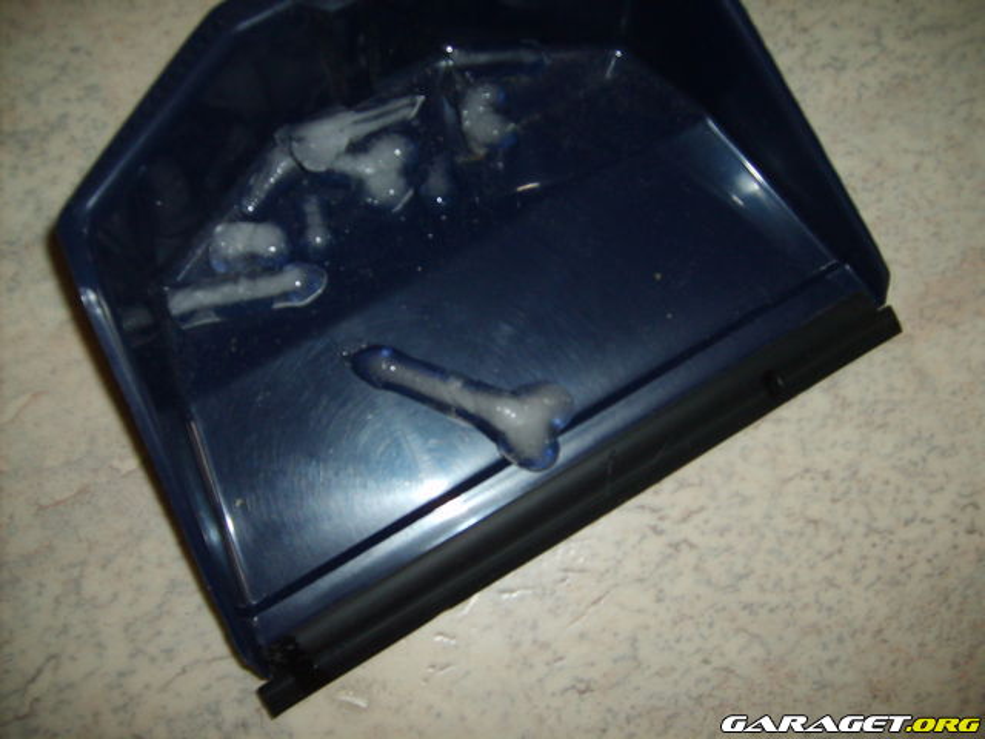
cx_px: 492
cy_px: 370
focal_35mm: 35
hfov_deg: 52.6
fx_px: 996
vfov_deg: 40.7
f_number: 2.8
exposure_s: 1/45
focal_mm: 5.8
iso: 100
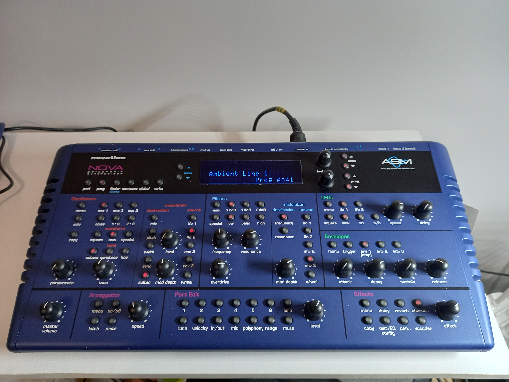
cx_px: 254
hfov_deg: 69.4
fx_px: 368
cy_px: 191
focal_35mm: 25
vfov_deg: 54.9
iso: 160
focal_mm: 4.6
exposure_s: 1/39
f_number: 2
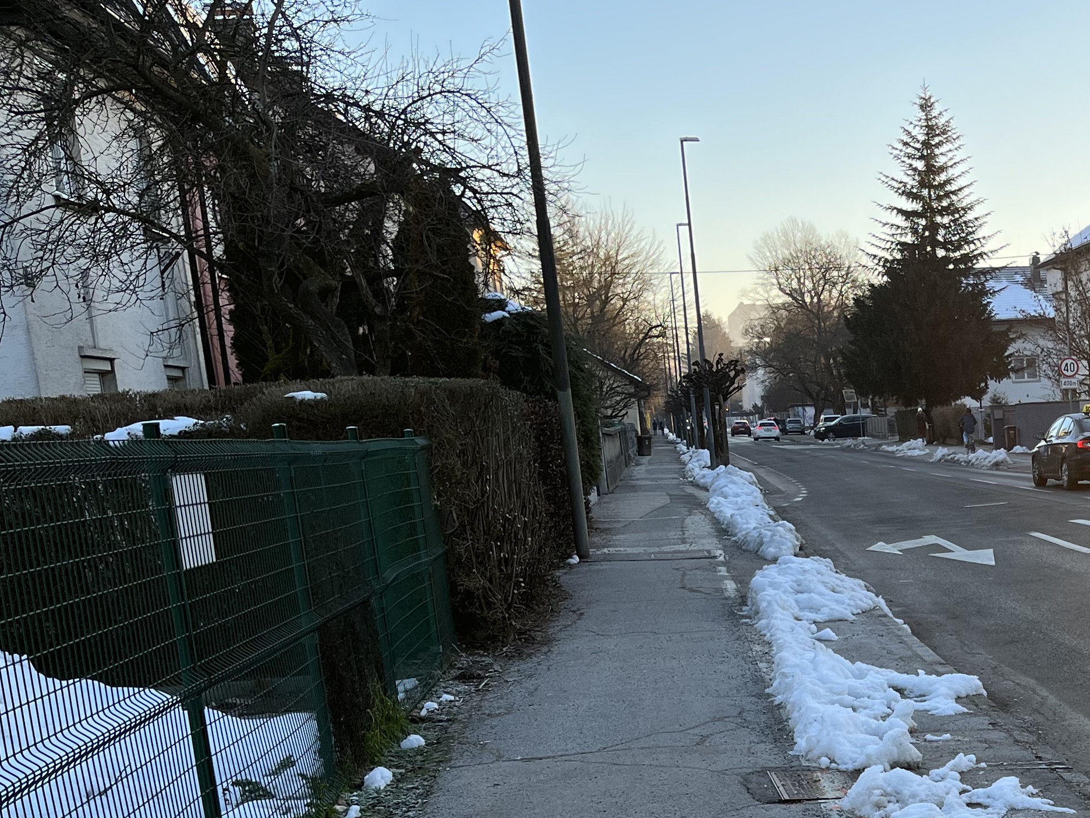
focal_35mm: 56
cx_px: 1133
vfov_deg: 24.9
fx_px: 1763
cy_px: 815
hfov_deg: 31.3
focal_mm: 5.1
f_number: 1.6
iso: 50
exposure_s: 1/419
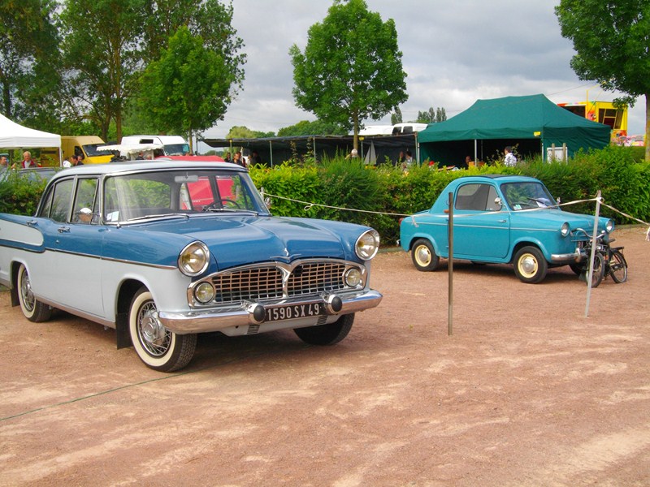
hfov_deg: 38.2
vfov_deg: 29.1
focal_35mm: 50
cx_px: 325
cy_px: 244
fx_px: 939
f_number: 7
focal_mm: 8.8
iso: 100
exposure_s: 1/160
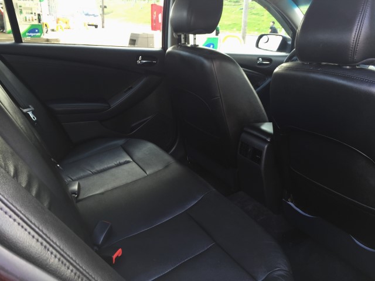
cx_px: 188
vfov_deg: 48.2
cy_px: 140
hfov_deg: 61.7
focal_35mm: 29
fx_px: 314
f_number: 2.2
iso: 32
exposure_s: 1/40
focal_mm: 4.15
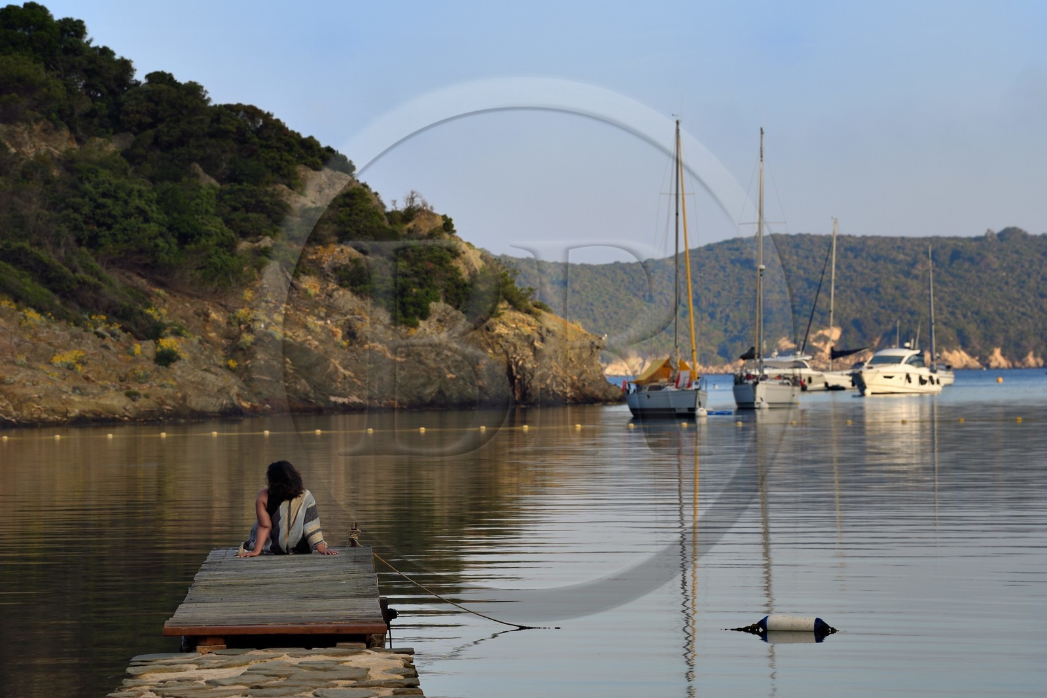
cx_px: 524
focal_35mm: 135
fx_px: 3926
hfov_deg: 15.2
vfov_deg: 10.2
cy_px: 349
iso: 200
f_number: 7.1
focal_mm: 135
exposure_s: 1/320
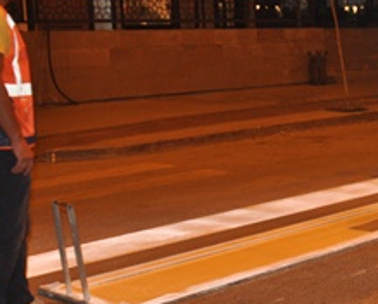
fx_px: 919
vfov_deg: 18.7
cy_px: 200
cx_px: 418
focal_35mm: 82
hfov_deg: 22.0
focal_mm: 20
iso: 800
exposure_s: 1/60
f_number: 3.5
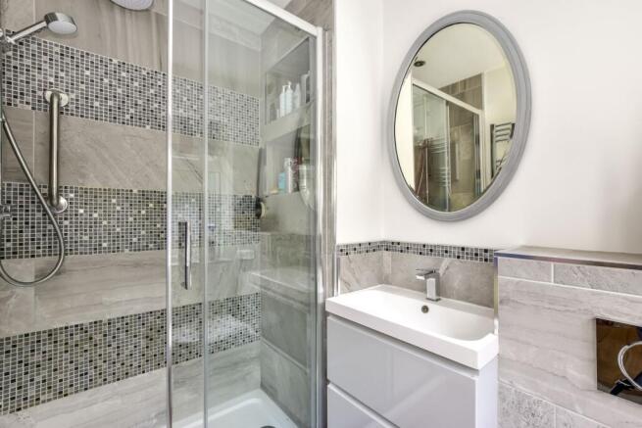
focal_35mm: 15
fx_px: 268
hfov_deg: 100.4
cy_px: 214
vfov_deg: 77.4
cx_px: 321
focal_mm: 10
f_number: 8
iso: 640
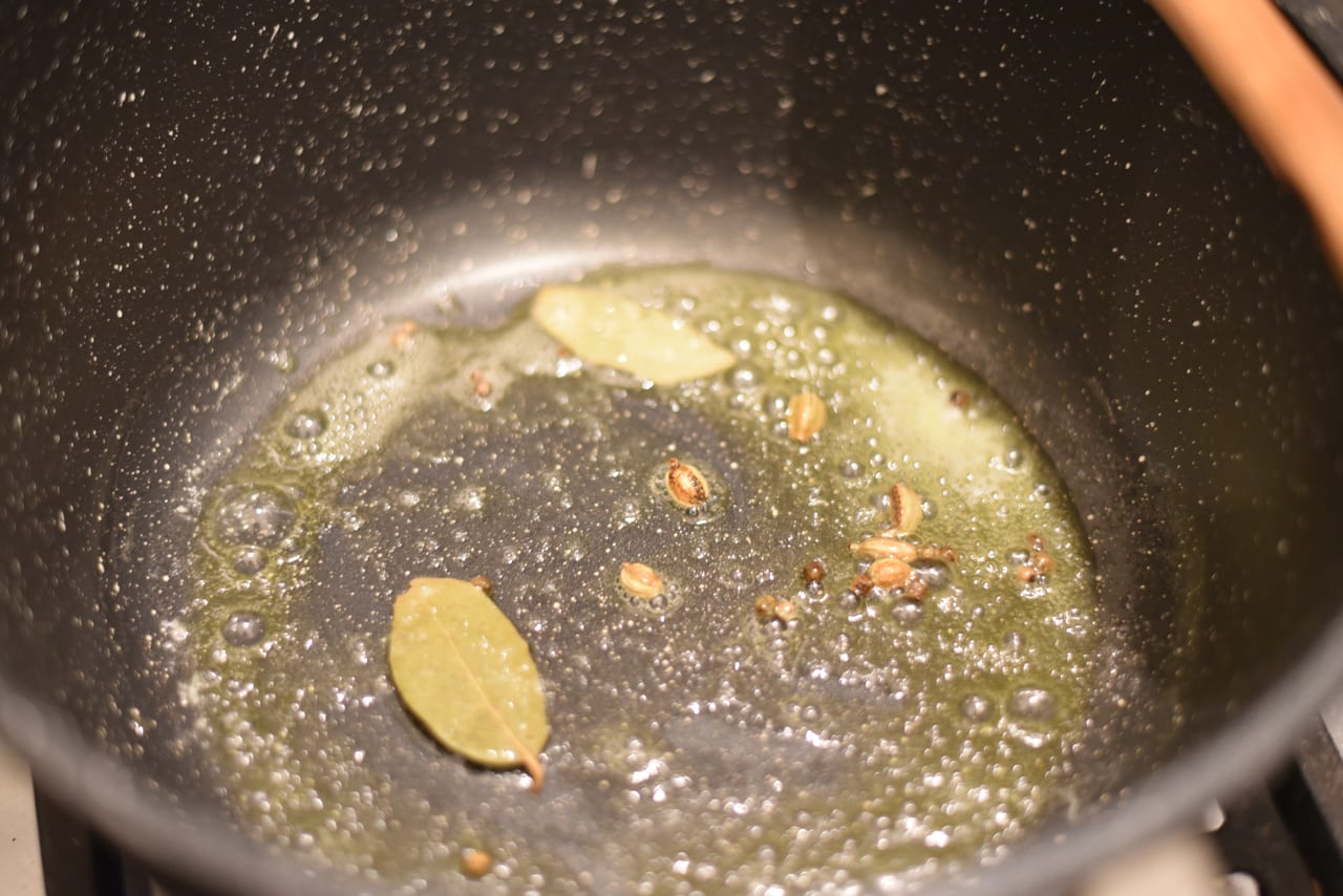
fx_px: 1866
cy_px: 448
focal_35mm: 50
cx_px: 672
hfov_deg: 39.6
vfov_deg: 27.0
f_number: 1.8
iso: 2200
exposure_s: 1/60
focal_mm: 50
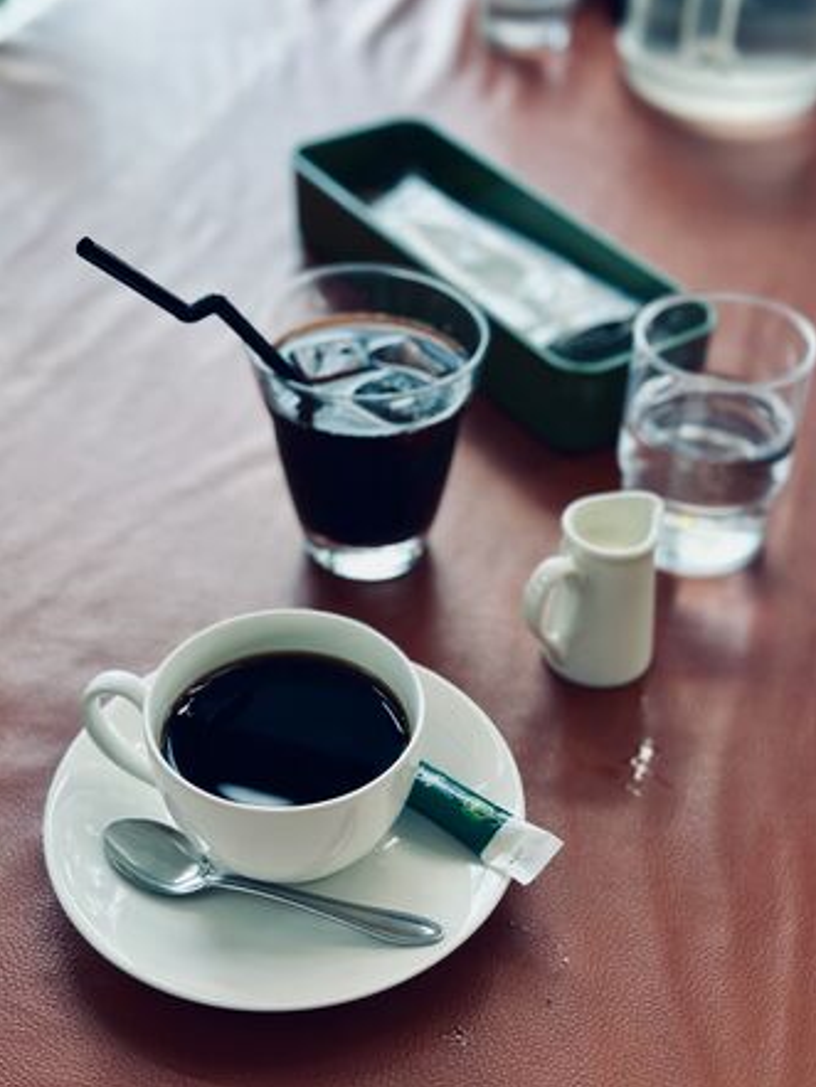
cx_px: 414
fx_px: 1539
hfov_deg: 29.7
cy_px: 542
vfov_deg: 38.9
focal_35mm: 49
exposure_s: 1/121
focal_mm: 6.86
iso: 64
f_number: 1.78
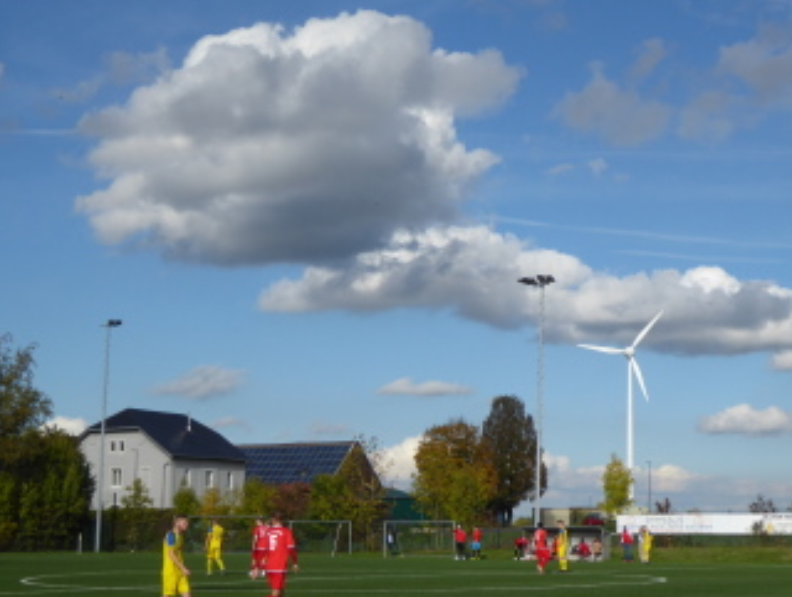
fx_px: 1512
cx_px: 552
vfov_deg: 22.3
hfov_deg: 29.1
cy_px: 367
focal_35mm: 66
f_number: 4
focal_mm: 8.4
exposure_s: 1/1000
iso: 80
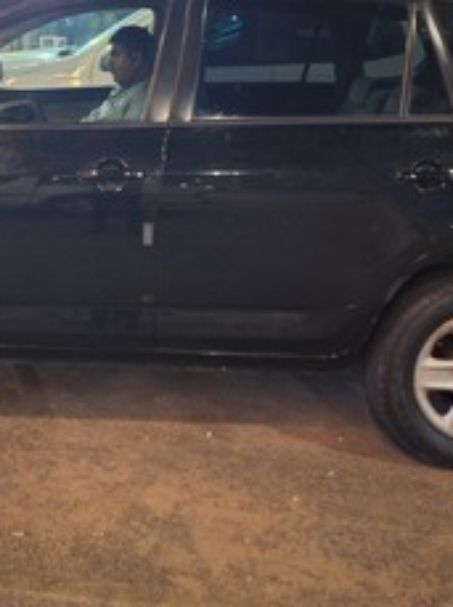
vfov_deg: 40.7
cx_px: 144
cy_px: 197
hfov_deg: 31.1
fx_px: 805
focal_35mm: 46
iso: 500
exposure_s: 1/20
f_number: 1.8
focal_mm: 5.54
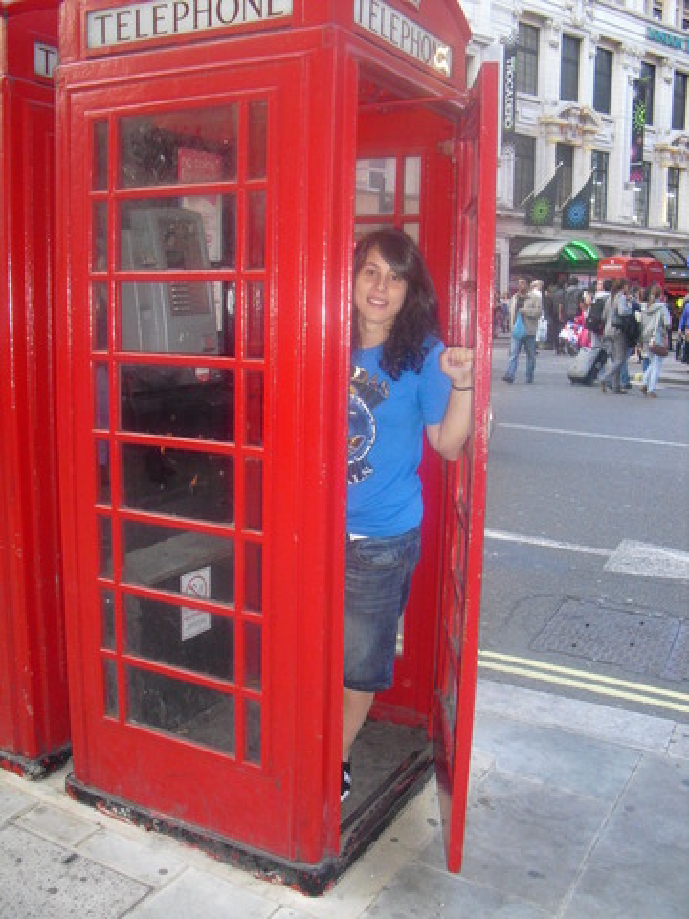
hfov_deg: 39.7
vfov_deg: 51.4
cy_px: 460
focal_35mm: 36
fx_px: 955
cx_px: 344
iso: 400
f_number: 3.1
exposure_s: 1/60
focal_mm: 6.3
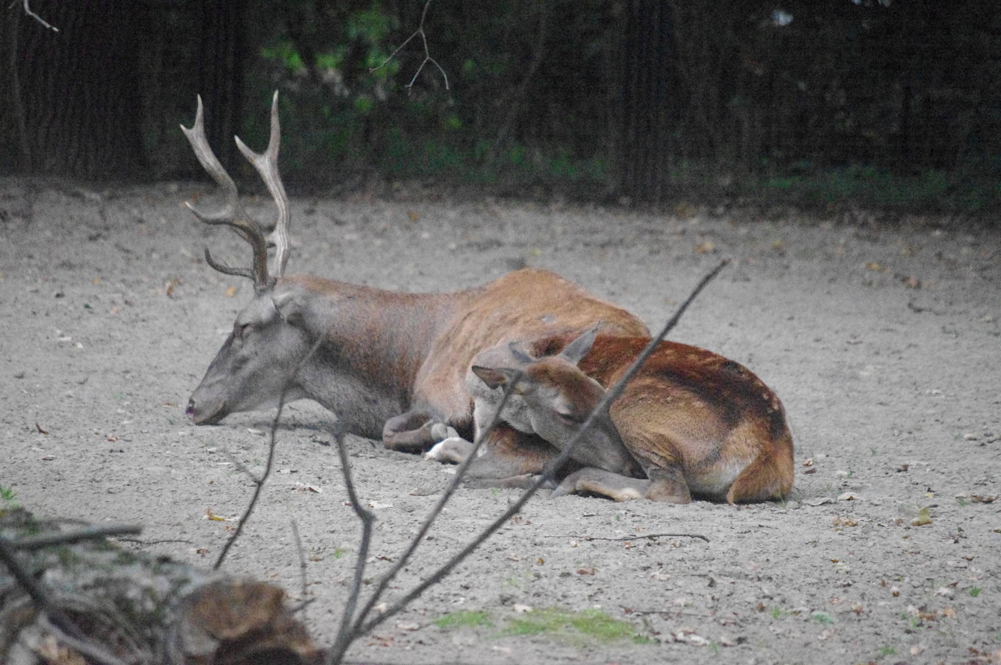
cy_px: 332
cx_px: 500
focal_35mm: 300
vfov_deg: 4.6
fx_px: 8332
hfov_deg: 6.9
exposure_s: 1/125
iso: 12800
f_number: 5.6
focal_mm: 200
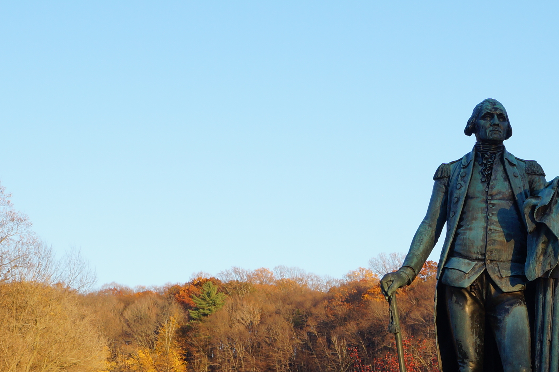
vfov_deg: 12.1
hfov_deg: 18.0
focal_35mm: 112
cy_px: 329
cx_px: 455
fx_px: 1743
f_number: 9
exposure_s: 1/80
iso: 100
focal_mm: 29
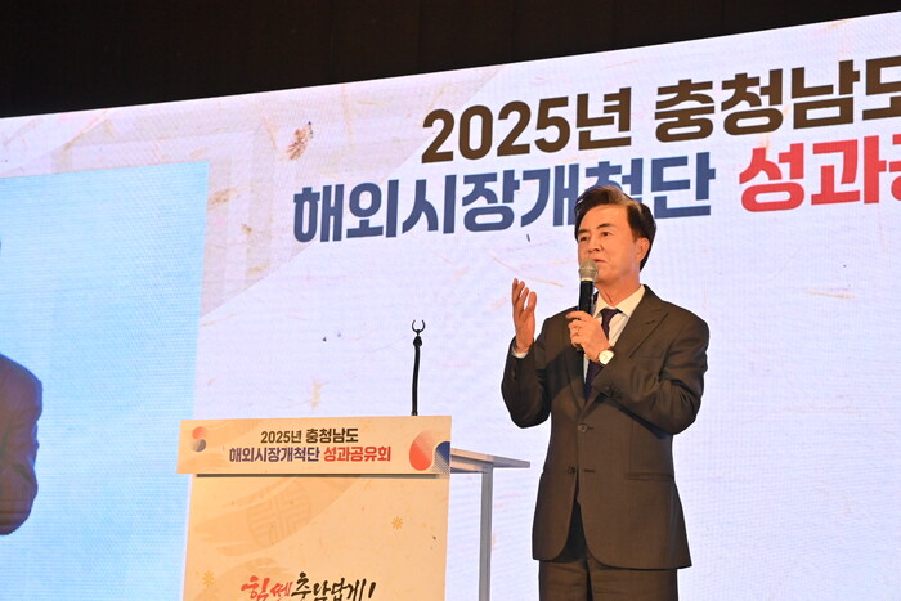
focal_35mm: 60
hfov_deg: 33.4
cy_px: 300
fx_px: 1502
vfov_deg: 22.6
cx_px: 450
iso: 1000
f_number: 5.6
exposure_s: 1/250
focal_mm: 60
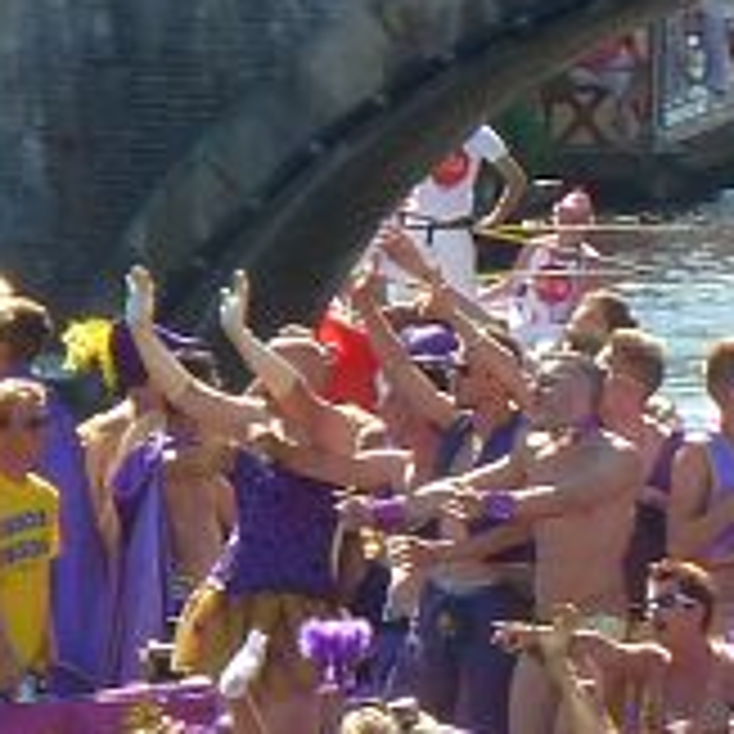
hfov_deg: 1.9
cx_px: 1031
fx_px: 22550
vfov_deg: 1.9
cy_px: 558
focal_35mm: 940
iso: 80
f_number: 4.5
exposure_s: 1/160
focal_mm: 27.8
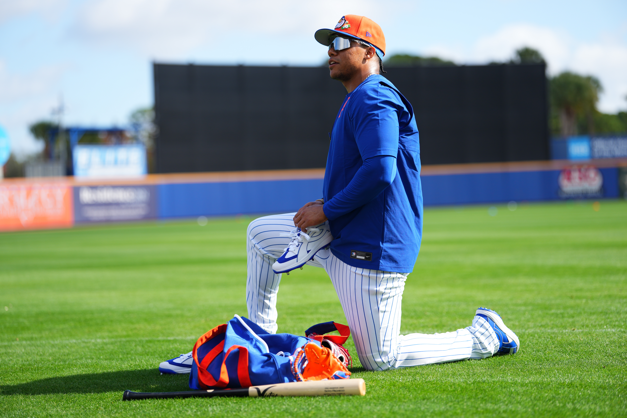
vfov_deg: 15.2
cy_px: 209
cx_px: 314
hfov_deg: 22.6
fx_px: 1567
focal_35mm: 90
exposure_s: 1/4000
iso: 200
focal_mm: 90
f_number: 2
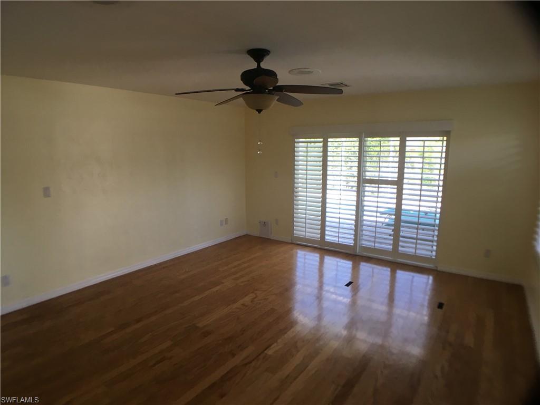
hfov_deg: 61.7
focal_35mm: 29
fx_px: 452
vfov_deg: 48.2
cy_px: 202
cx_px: 270
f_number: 2.2
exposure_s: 1/40
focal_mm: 4.15
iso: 32
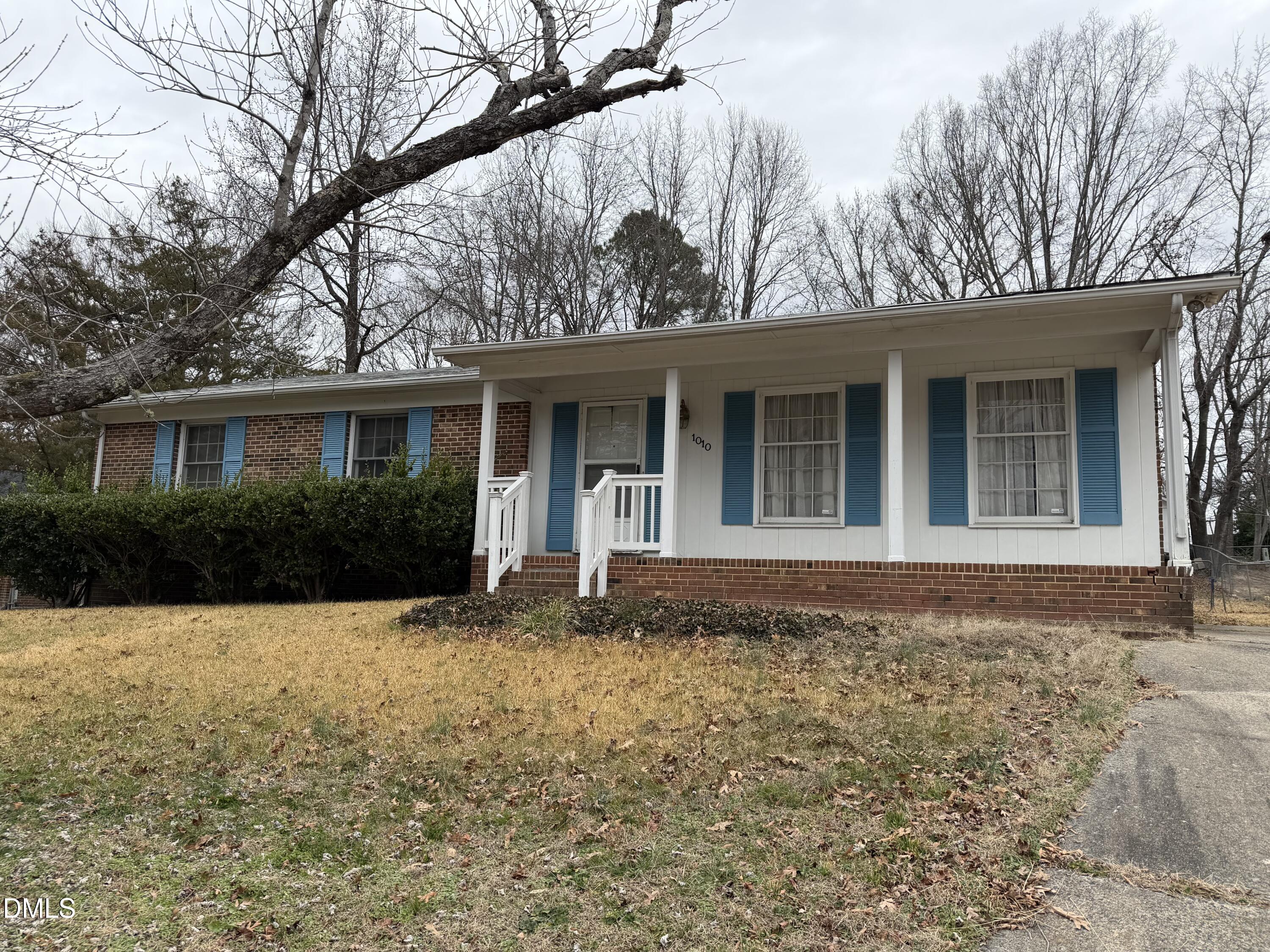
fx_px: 881
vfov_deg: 56.8
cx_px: 635
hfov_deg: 71.6
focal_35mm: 24
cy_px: 476
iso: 80
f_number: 1.78
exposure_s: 1/1139
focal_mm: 6.76
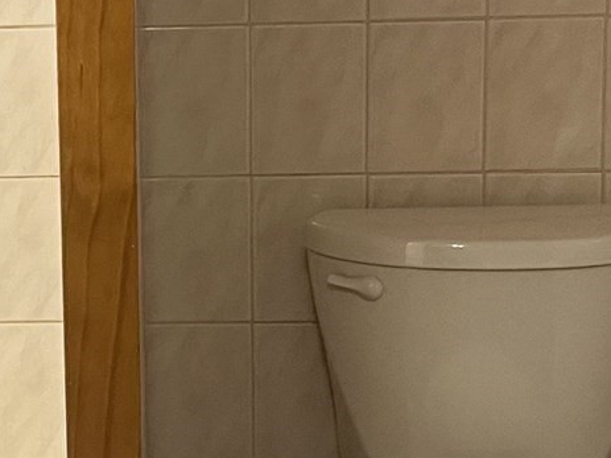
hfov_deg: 16.8
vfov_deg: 12.9
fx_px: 2029
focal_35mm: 115
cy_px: 194
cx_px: 18
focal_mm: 5.1
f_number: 1.6
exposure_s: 1/60
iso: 125
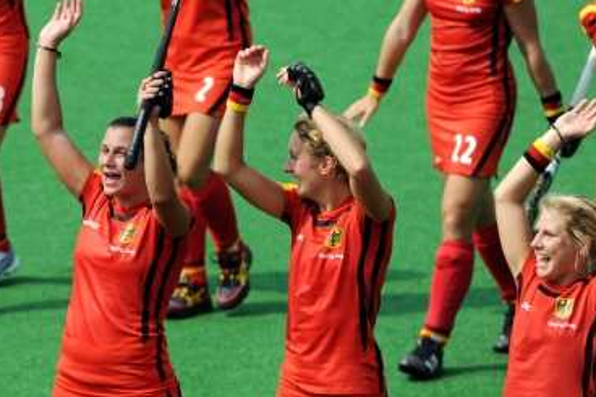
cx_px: 113
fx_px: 13486
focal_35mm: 815
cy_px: 168
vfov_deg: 1.7
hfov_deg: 2.5
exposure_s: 1/2500
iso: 400
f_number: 5
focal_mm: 500
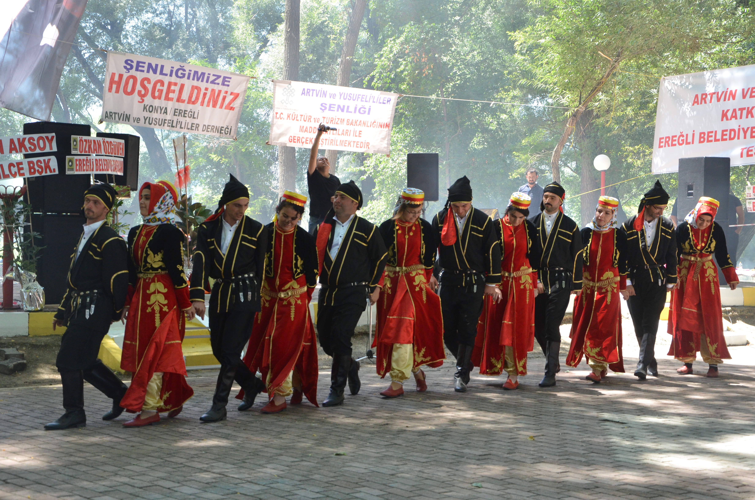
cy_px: 250
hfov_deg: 32.0
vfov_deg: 21.5
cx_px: 378
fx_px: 1319
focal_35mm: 63
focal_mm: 42
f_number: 8
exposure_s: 1/250
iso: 800
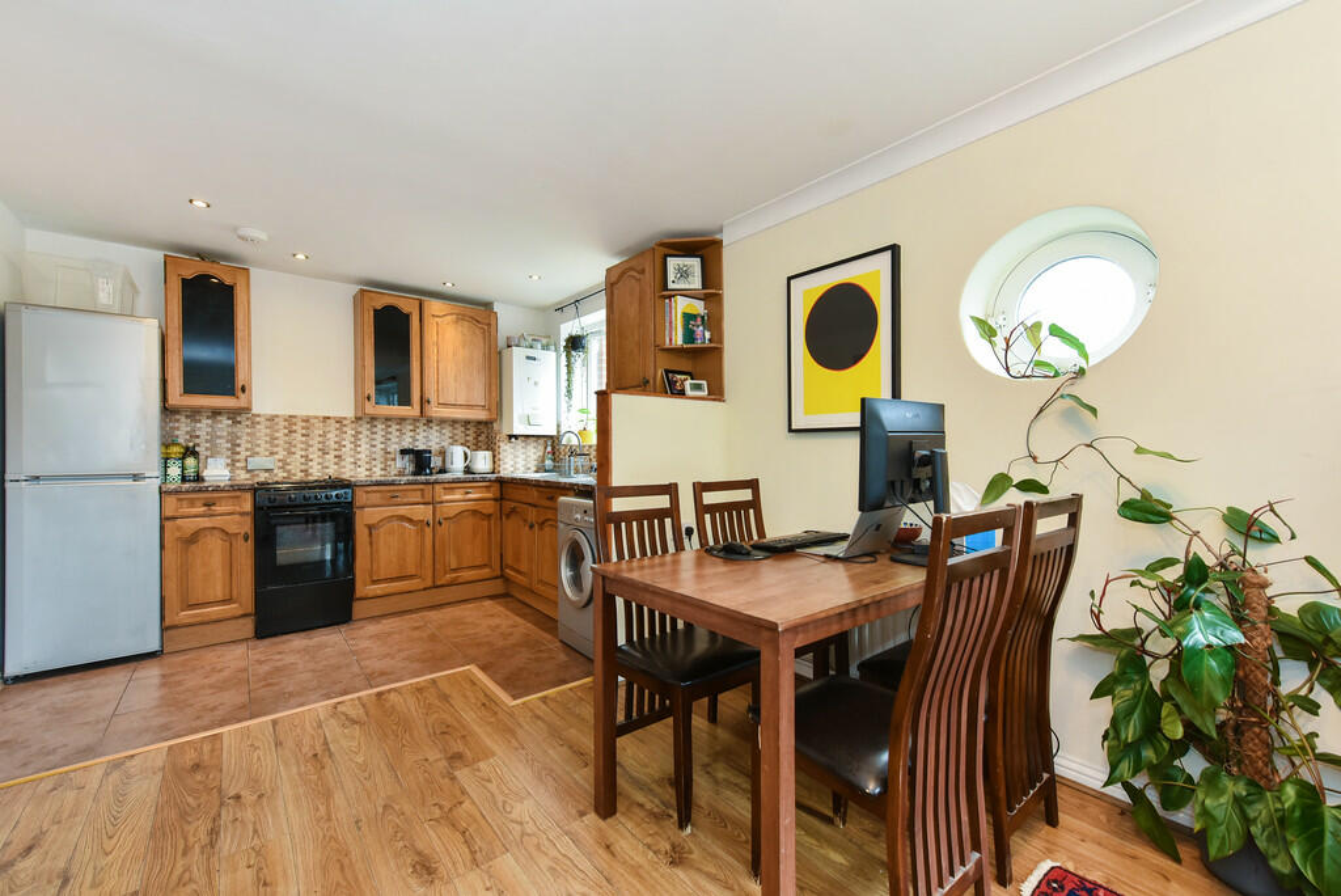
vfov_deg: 81.3
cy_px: 448
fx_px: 522
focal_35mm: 14
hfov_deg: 104.2
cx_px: 670
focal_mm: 14
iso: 400
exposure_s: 1/15
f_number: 8
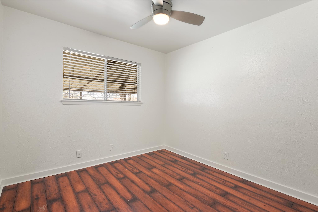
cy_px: 106
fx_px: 150
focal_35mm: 17
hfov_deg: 93.3
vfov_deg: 70.5
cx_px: 159
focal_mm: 17
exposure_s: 1
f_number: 8
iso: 400
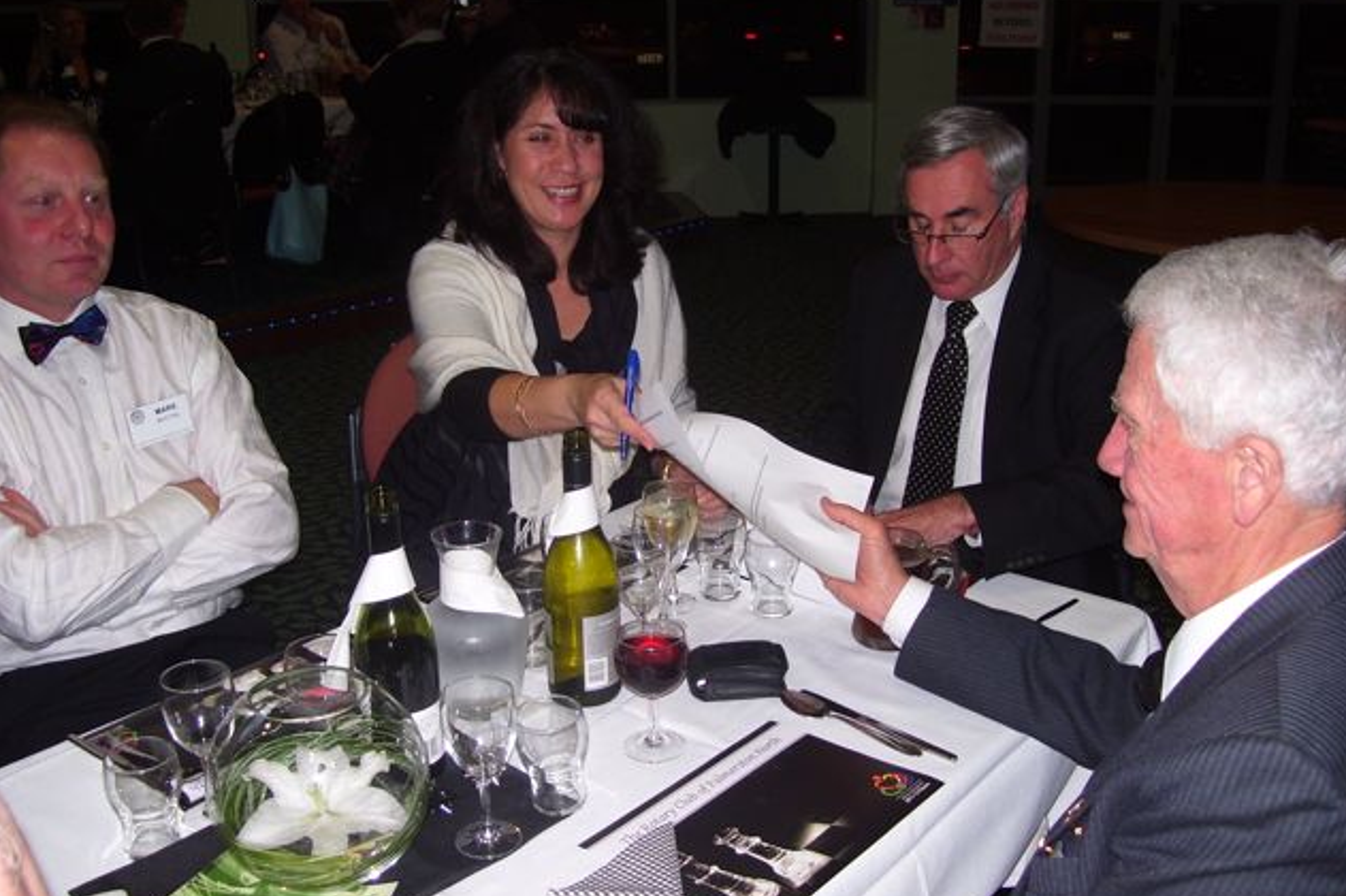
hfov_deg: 50.7
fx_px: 1420
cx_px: 678
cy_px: 482
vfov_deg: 35.0
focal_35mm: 38
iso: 80
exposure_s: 1/60
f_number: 2.7
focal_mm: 6
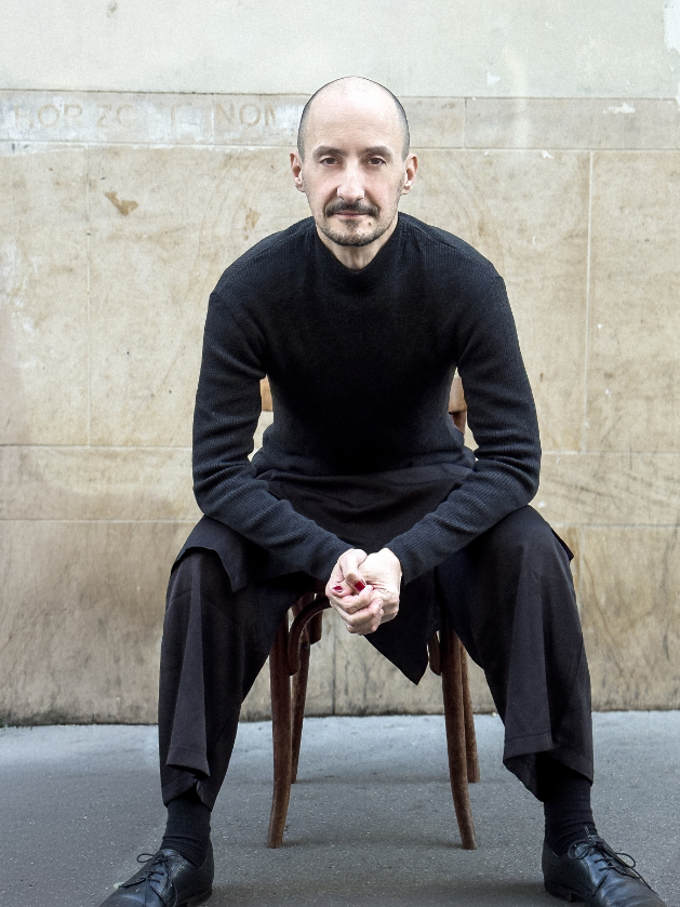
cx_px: 362
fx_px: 1598
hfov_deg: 24.0
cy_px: 483
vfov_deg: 31.7
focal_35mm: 61
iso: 64
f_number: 1.8
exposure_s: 1/440
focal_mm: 6.8
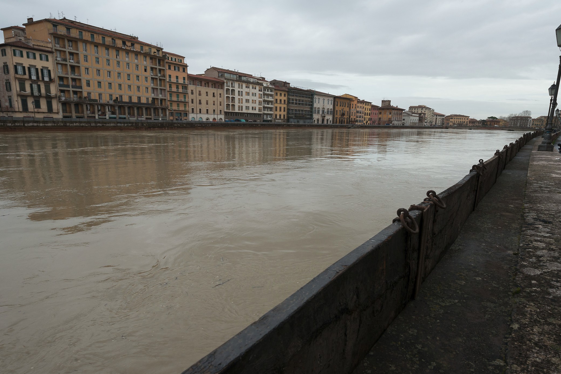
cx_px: 281
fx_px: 343
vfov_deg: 57.2
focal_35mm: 22
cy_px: 199
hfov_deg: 78.6
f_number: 13
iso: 800
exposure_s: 1/320
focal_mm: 19
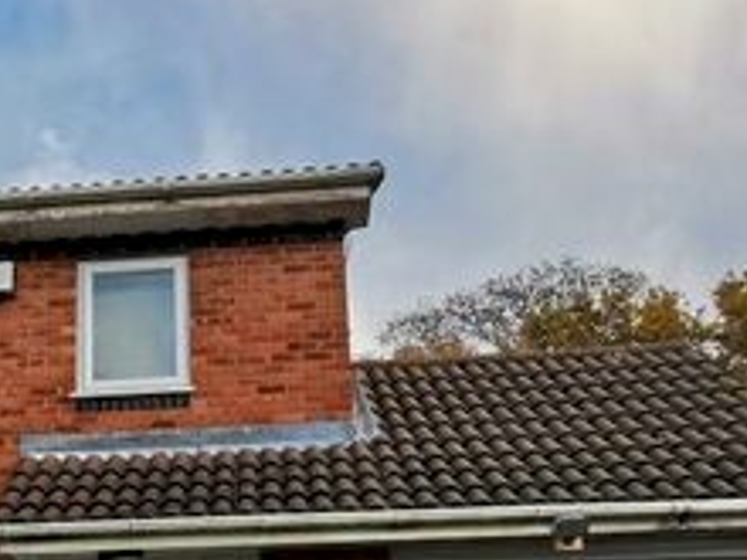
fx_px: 1101
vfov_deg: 27.3
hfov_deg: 36.2
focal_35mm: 51
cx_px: 146
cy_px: 531
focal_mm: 2.35
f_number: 2.2
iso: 50
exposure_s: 1/831
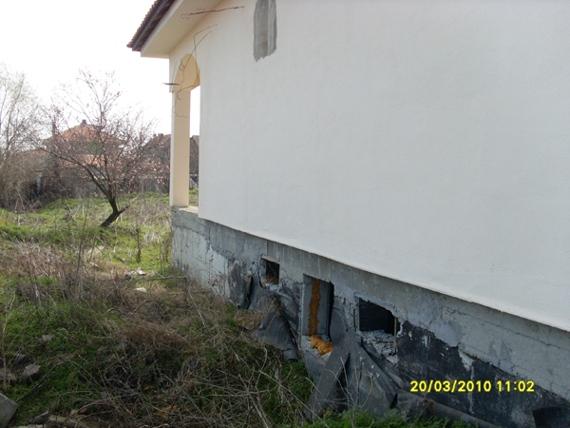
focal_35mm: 38
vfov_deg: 37.7
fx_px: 626
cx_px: 285
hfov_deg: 49.0
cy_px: 214
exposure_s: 1/125
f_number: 7.7
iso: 80
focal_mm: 6.3
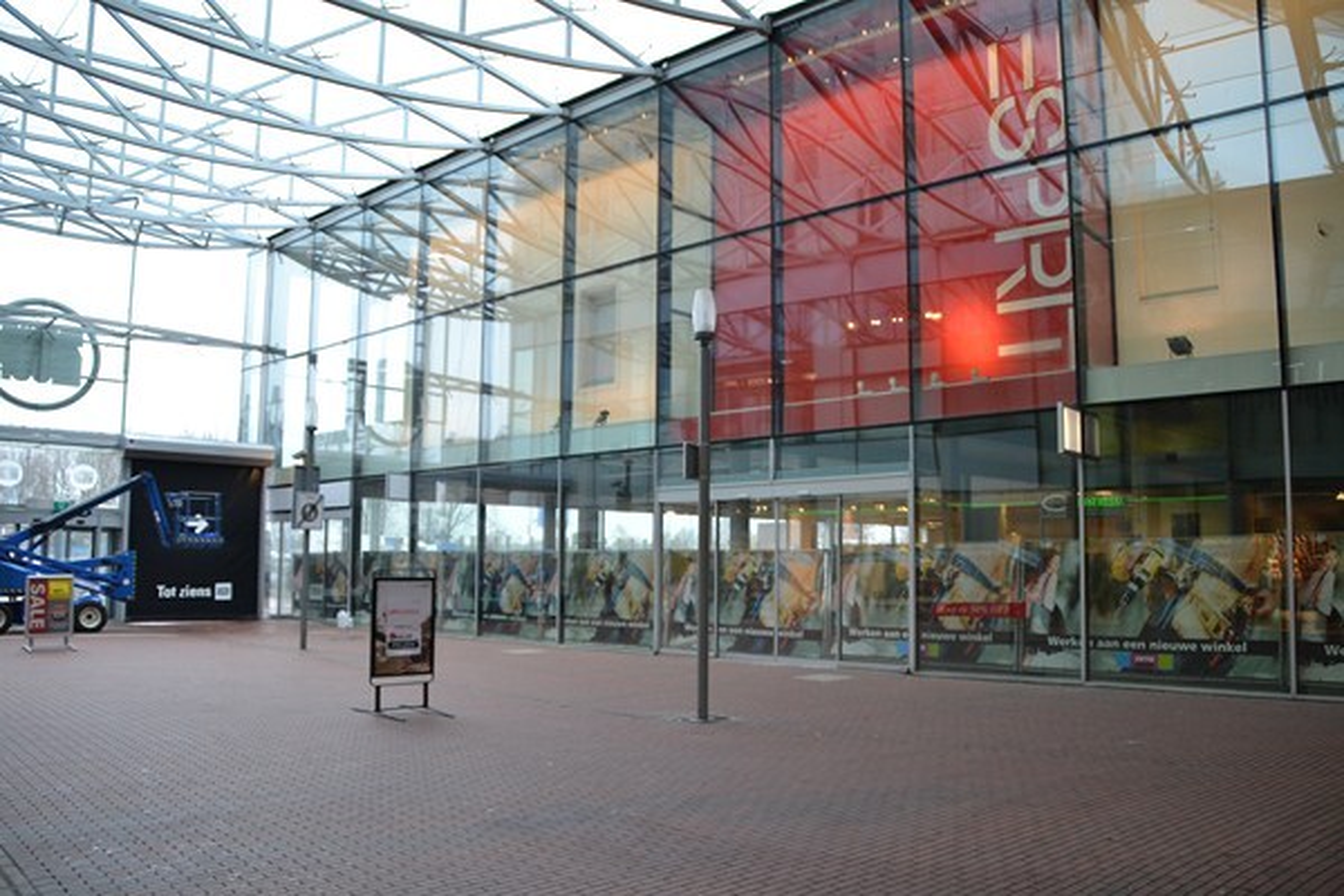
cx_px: 672
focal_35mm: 27
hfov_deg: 67.4
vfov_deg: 47.9
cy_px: 448
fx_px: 1008
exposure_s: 1/100
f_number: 5
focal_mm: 18
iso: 400
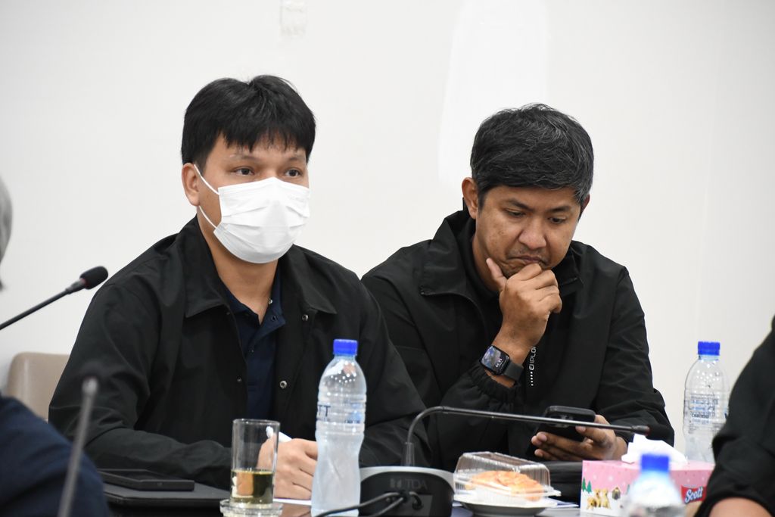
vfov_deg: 5.9
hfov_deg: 8.9
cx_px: 388
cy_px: 258
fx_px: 4995
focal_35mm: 232
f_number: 6
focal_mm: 155
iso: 3200
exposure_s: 1/50
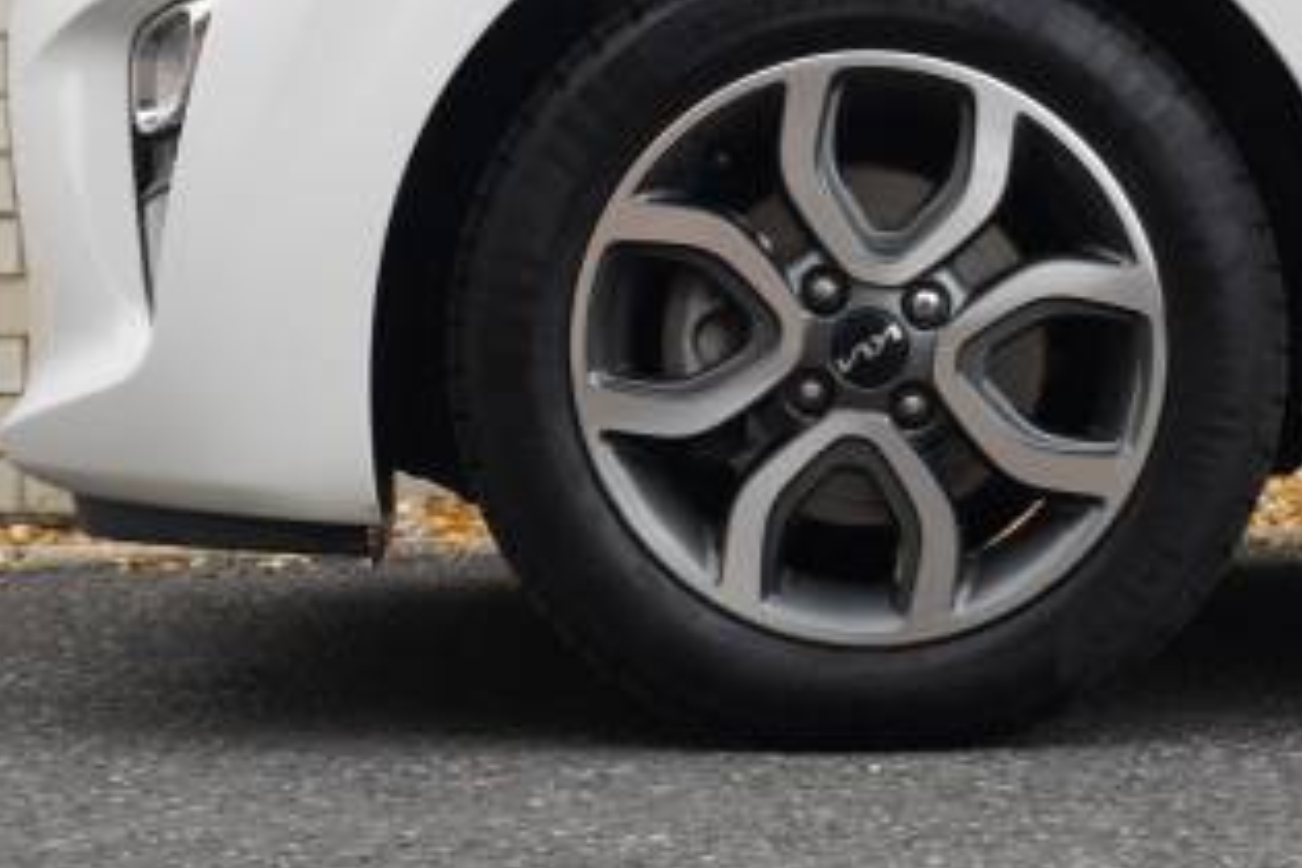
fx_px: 4629
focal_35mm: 128
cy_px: 149
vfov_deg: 10.7
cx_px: 587
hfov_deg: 16.0
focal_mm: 42
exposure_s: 1/80
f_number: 5.6
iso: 160
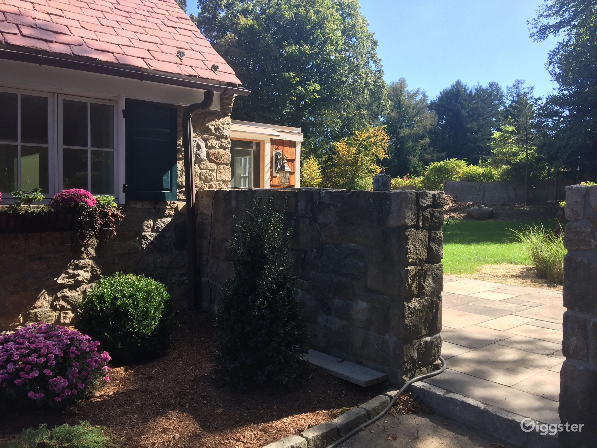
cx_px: 298
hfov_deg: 61.7
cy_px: 224
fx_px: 500
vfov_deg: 48.2
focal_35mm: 29
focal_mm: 4.15
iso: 32
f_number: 2.2
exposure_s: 1/565
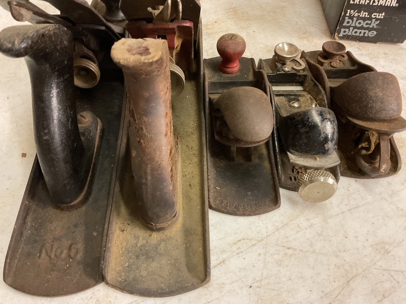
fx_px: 340
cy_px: 152
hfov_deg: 61.7
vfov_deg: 48.2
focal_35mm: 29
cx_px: 203
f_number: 1.8
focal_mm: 3
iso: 320
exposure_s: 1/30
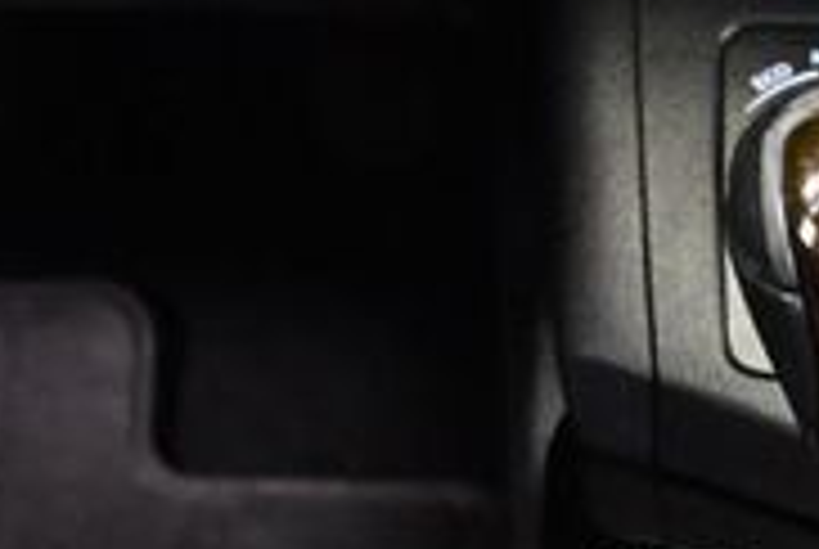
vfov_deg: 7.1
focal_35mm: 190
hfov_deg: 10.7
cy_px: 886
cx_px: 904
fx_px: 4329
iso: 5600
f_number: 4
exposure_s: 1/60
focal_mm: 27
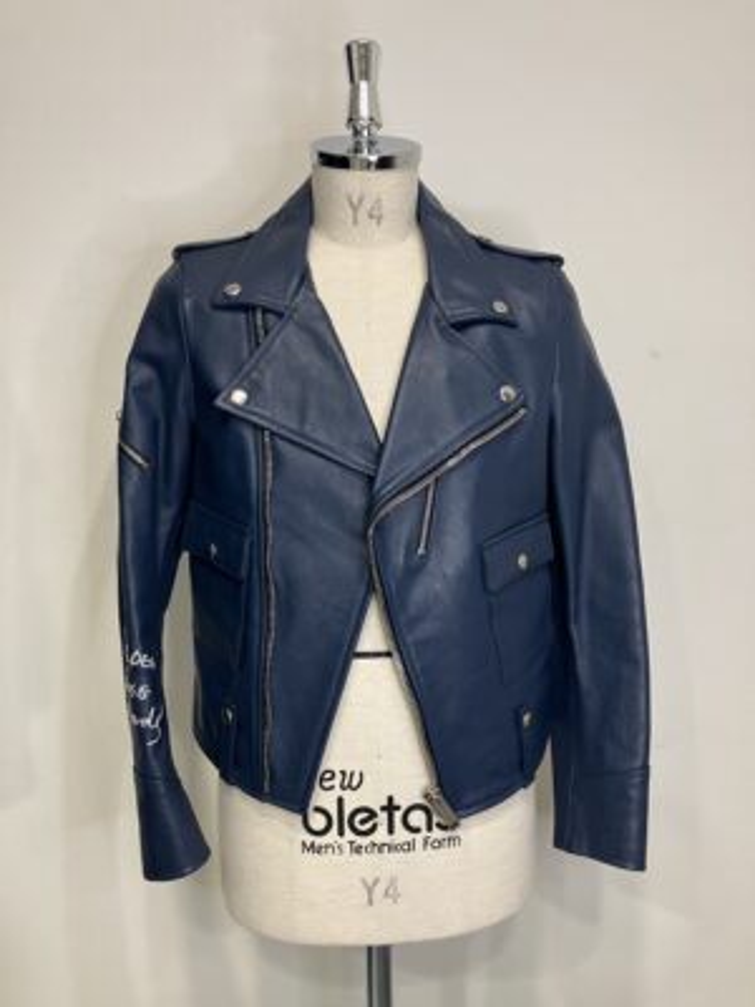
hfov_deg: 49.7
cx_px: 378
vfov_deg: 63.4
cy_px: 504
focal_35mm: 28
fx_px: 814
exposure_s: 1/60
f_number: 1.8
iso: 125
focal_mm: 3.99
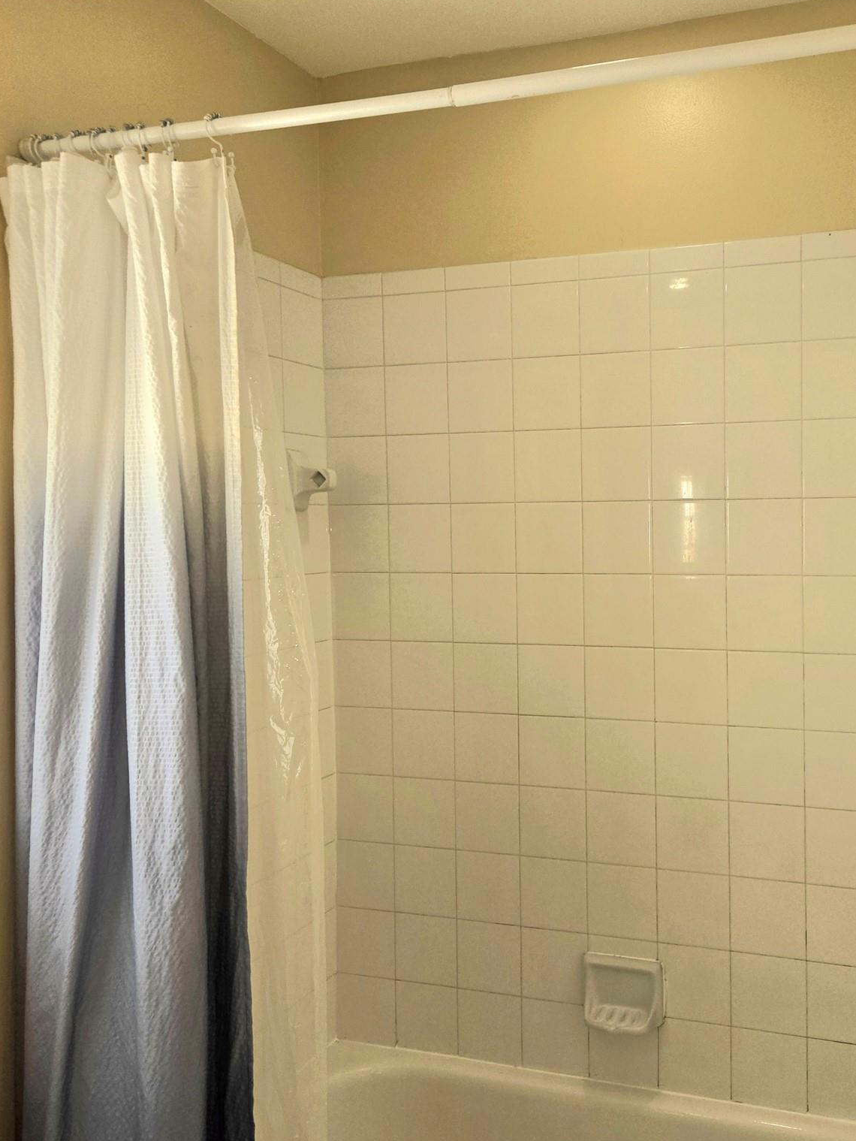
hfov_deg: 44.4
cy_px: 572
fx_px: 1022
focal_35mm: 31
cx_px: 608
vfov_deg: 58.3
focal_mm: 5.4
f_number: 1.8
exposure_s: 1/556
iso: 25
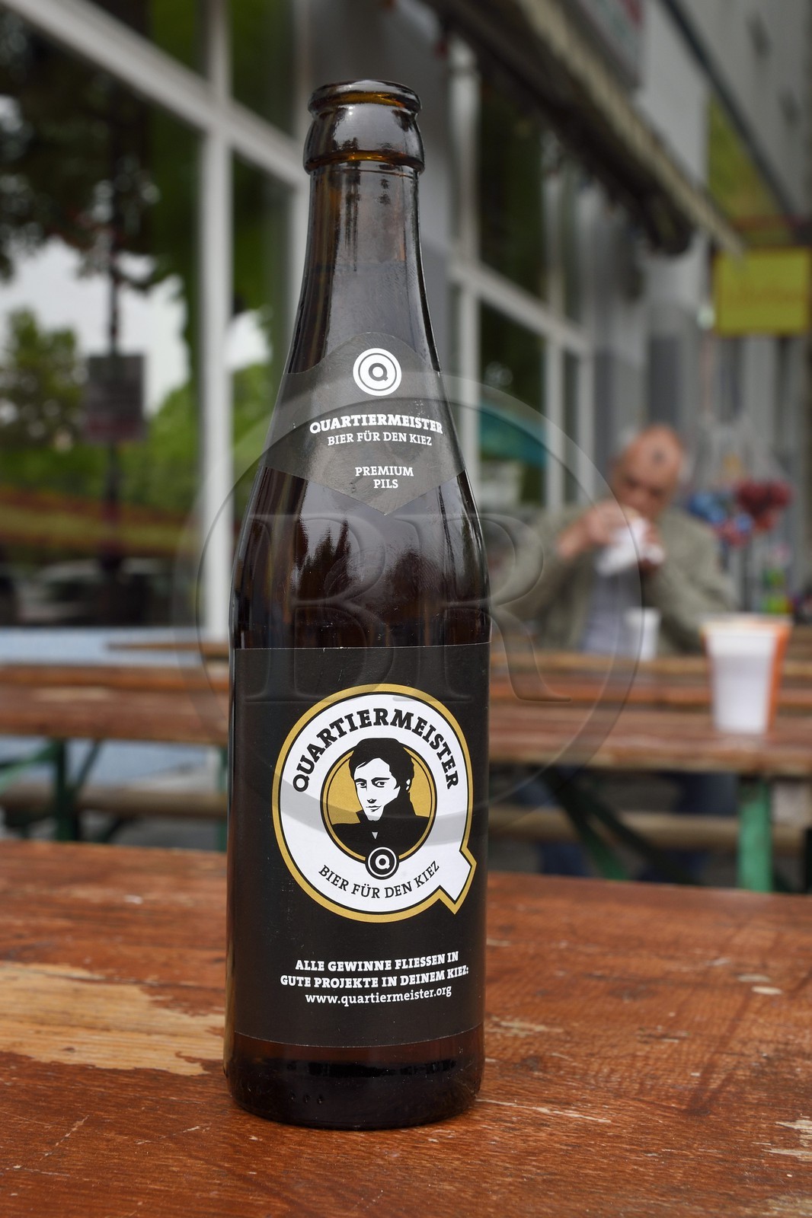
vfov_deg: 43.6
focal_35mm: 45
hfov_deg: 29.9
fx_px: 1523
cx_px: 406
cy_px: 609
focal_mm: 45
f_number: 13
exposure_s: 1/160
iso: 400
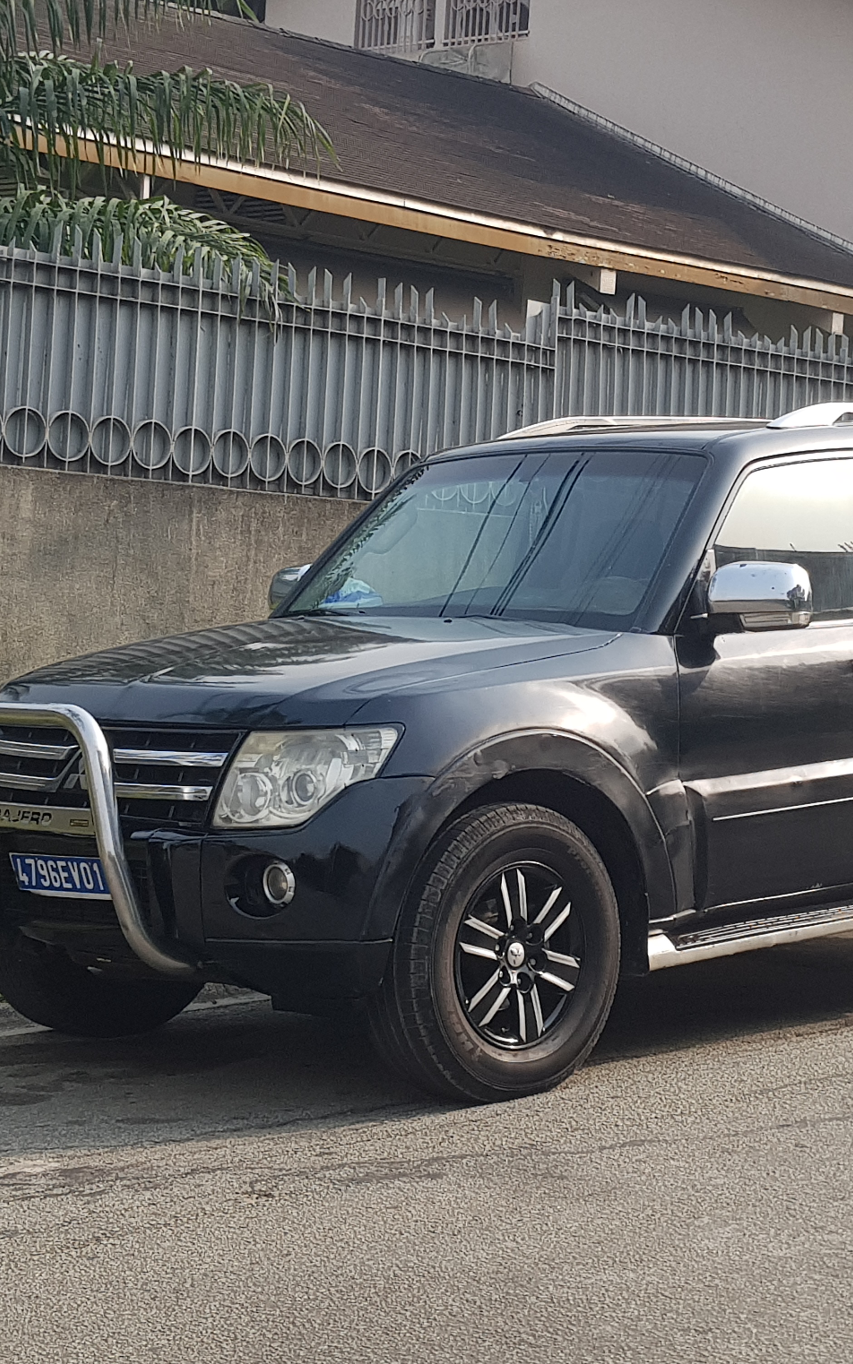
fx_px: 1376
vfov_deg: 52.7
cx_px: 676
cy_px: 679
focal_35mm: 37
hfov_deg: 33.5
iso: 40
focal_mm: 4.2
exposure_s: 1/848
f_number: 1.7
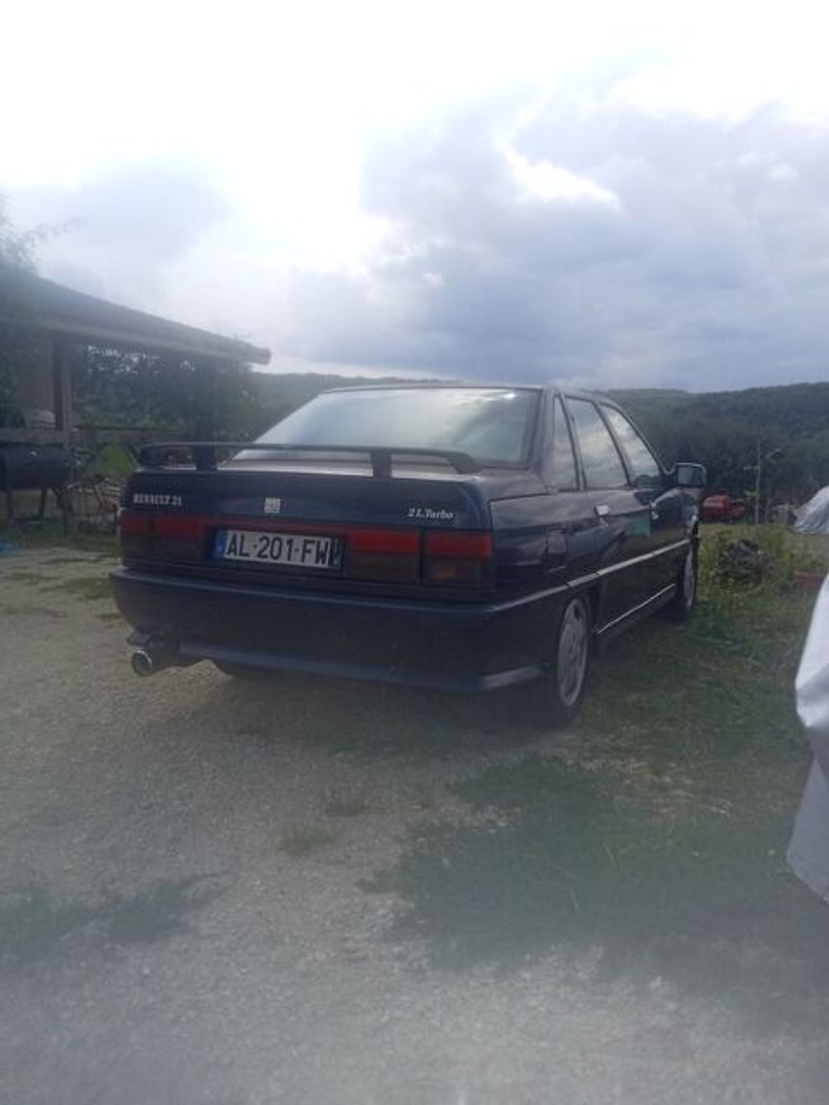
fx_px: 894
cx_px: 414
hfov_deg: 49.7
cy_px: 552
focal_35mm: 28
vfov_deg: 63.4
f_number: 2.2
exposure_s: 1/1122
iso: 112
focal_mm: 3.43
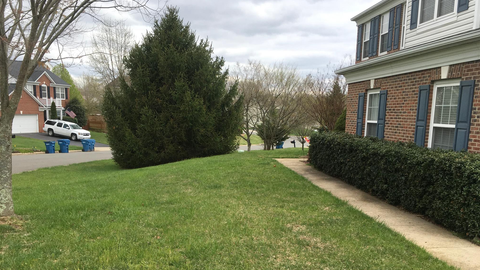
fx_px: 407
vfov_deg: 36.3
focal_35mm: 32
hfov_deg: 61.0
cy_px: 177
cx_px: 241
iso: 25
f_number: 2.2
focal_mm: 4.15
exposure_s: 1/836
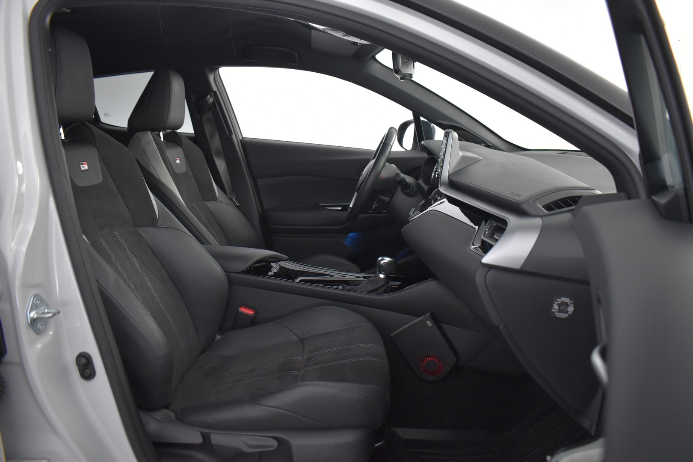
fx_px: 520
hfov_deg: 67.4
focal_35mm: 27
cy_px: 231
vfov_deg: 47.9
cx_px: 346
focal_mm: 18
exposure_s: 1/30
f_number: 3.5
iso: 2000
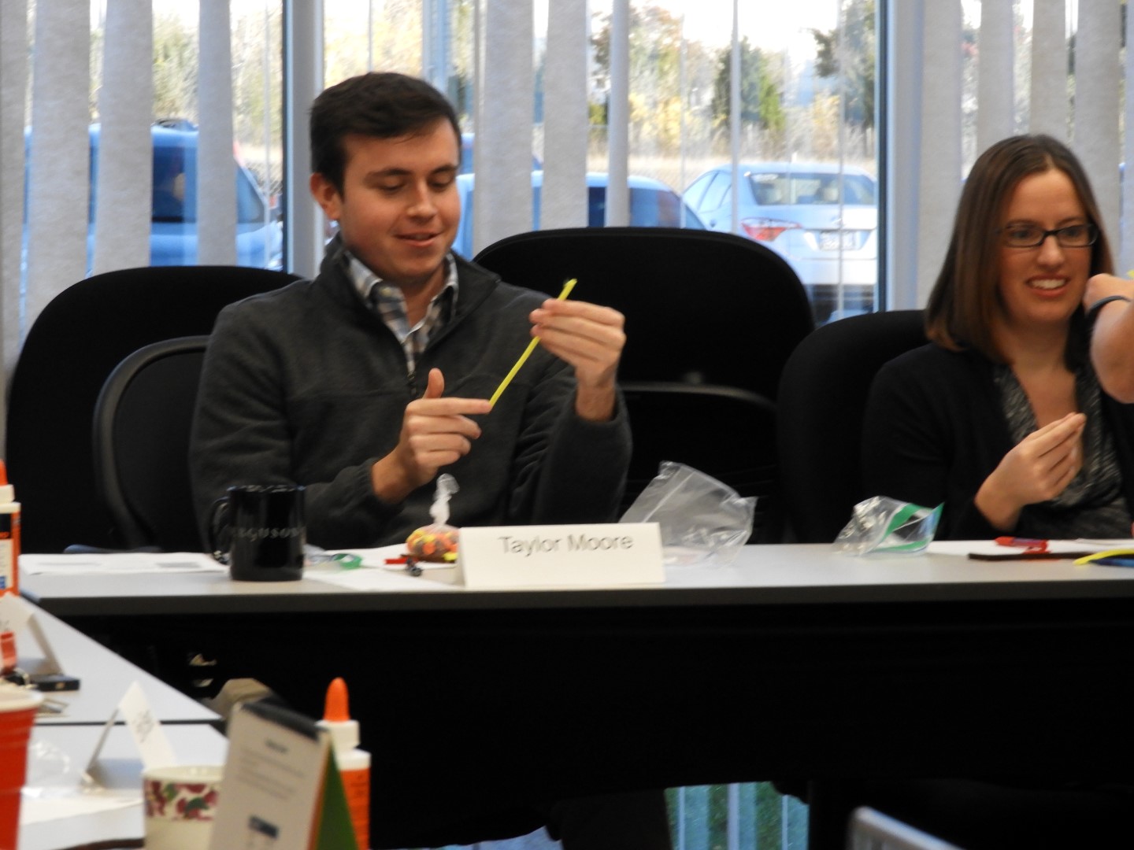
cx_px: 567
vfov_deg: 8.2
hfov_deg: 11.0
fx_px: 5897
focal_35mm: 180
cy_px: 425
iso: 400
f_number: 5.3
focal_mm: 32.2
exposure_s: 1/25
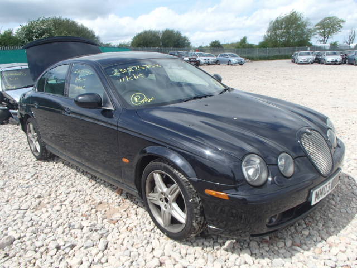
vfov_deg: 49.7
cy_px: 134
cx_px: 178
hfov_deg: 63.4
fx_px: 289
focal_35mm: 28
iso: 100
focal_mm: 5
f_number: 3.9
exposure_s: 1/640
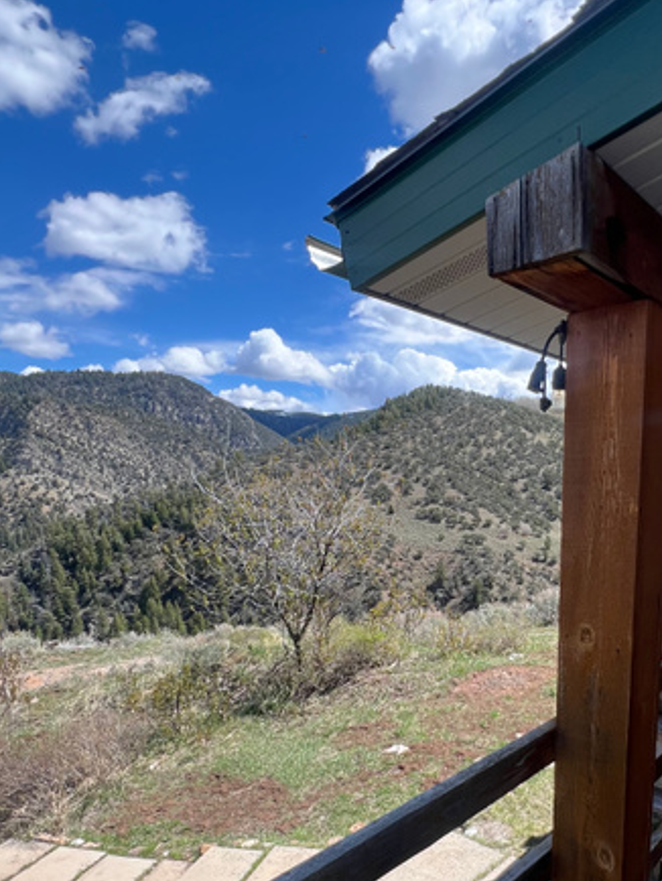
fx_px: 586
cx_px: 453
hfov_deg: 57.3
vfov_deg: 71.7
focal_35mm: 23
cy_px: 589
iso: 32
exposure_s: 1/742
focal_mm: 1.57
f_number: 1.8
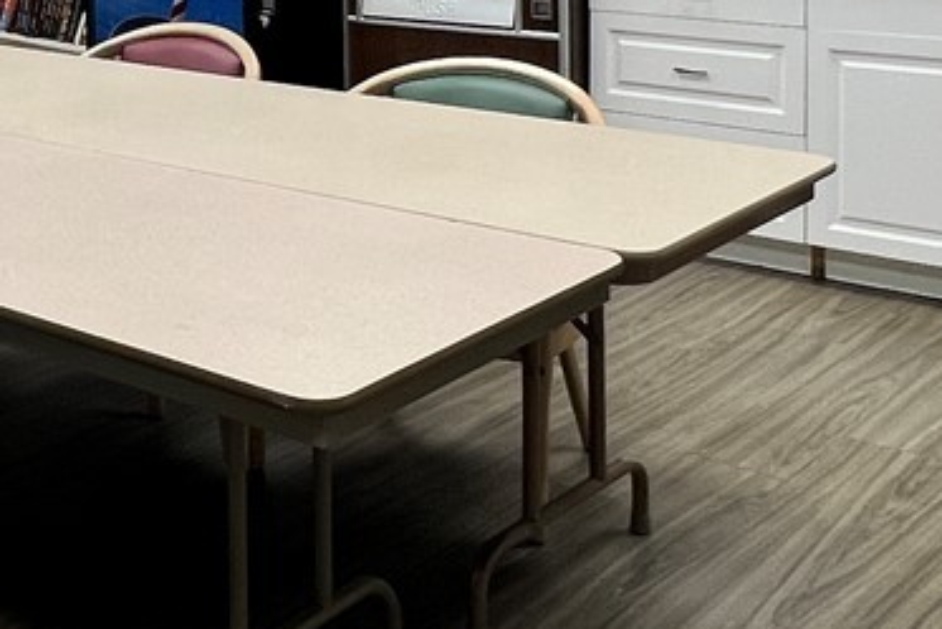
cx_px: -40
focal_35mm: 58
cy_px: -81
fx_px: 1518
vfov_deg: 22.0
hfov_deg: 31.4
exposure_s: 1/120
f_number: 1.8
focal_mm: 1.57
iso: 64
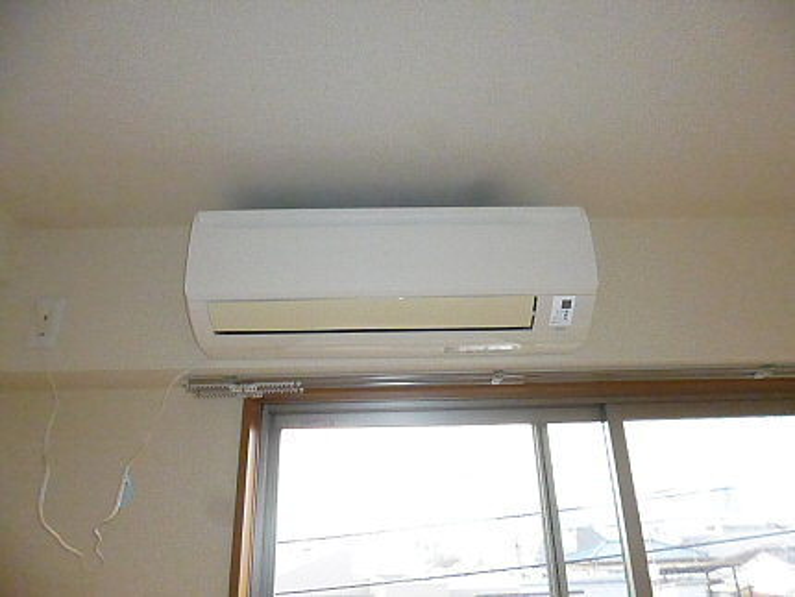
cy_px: 298
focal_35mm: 24
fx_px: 551
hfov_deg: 71.6
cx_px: 398
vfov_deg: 56.9
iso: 1600
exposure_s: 1/800
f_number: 2.5
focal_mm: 4.3
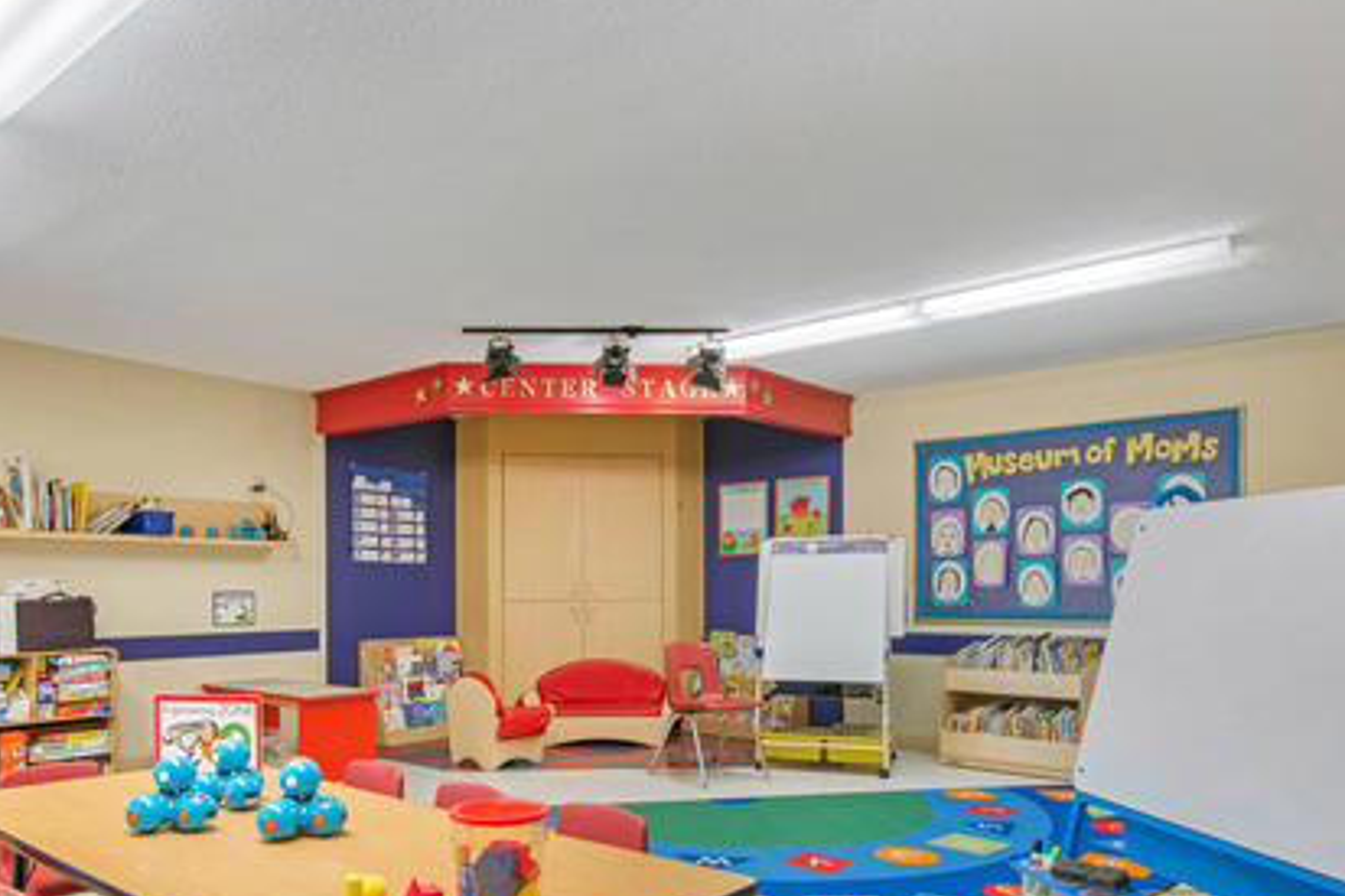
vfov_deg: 57.5
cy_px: 627
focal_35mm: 21
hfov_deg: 81.0
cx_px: 611
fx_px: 784
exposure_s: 1/25
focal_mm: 14
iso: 400
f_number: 11
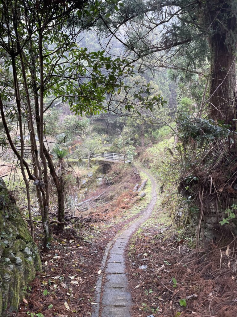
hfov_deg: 53.1
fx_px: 237
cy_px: 158
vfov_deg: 67.3
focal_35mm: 26
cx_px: 118
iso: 40
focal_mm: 4.2
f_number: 1.6
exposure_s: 1/121
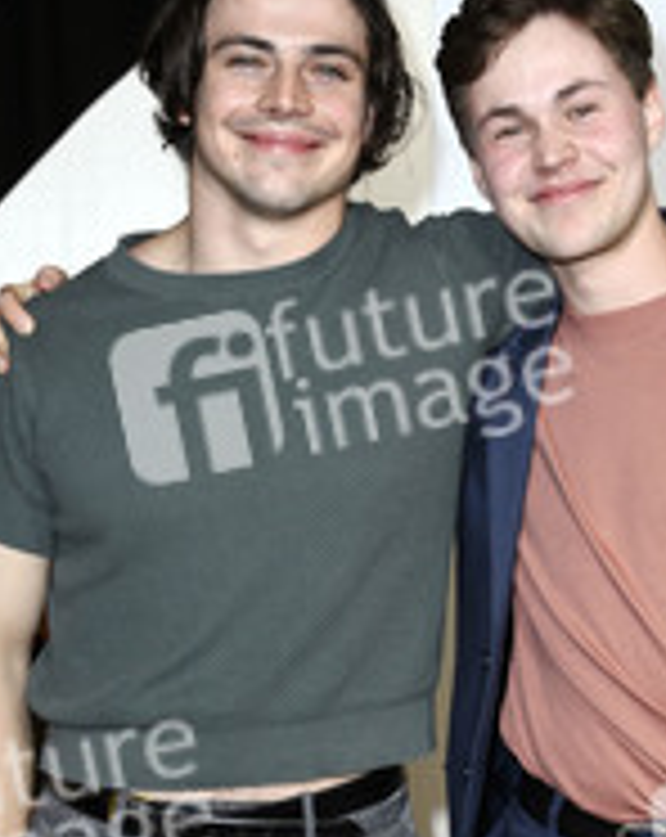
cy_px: 603
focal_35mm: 97
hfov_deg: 15.8
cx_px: 472
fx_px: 2398
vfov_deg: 19.7
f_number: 5
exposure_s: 1/250
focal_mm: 48
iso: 640
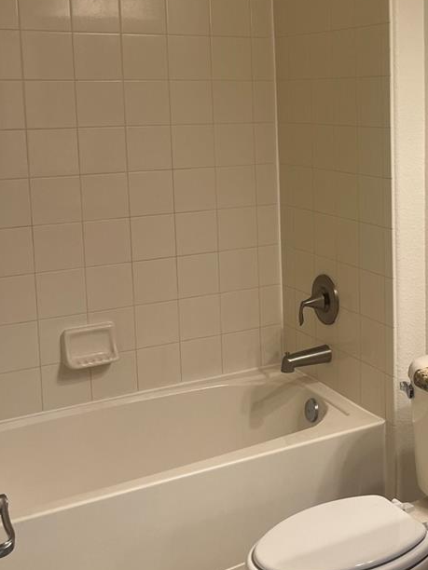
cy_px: 187
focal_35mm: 51
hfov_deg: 27.3
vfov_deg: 37.1
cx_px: 402
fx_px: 841
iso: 64
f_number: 1.6
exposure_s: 1/120
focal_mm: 5.1
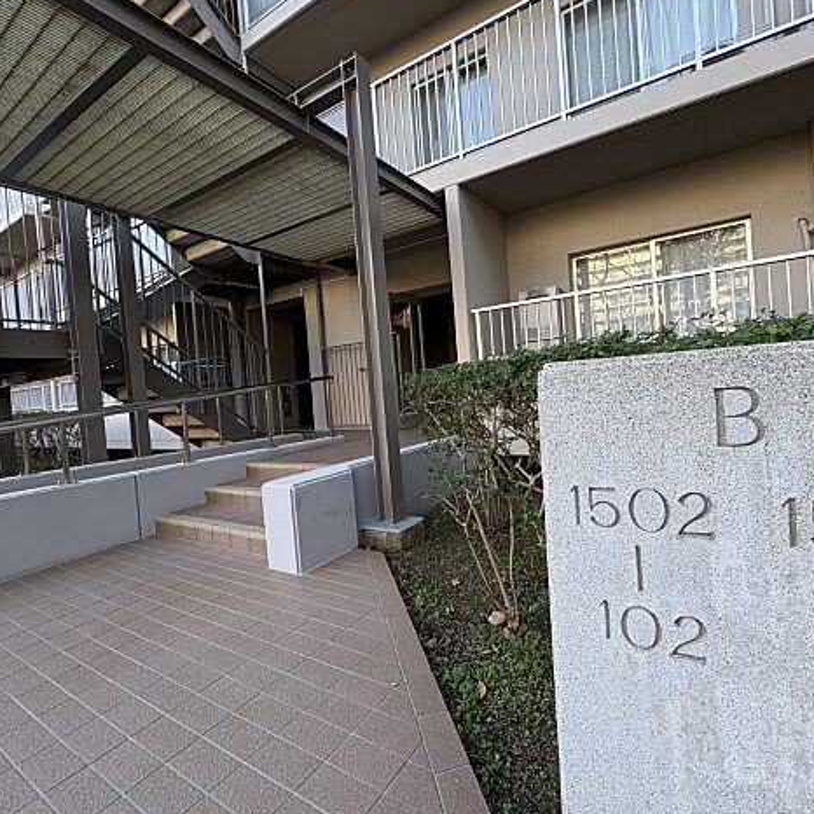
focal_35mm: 17
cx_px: 442
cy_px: 400
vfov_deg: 84.0
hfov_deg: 83.8
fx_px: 452
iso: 80
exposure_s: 1/99
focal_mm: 2.22
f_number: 2.2
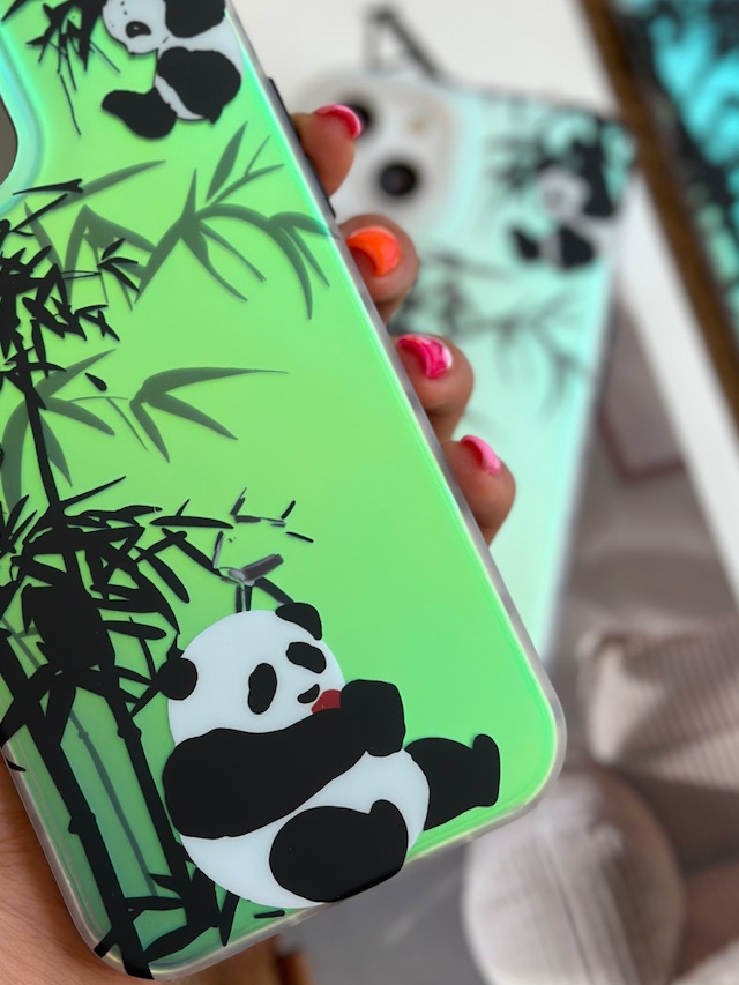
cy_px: 378
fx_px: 2049
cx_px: 222
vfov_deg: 27.0
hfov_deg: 20.3
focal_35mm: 72
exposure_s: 1/1062
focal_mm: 6.86
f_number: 1.78
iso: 80
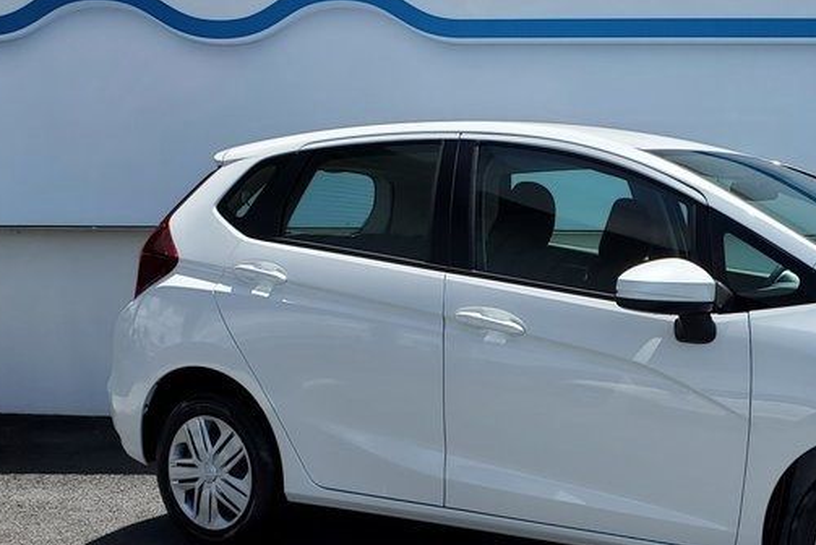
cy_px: 415
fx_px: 1247
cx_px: 728
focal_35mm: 55
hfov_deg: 34.3
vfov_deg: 24.4
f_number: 2.4
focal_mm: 4.3
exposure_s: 1/1154
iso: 50
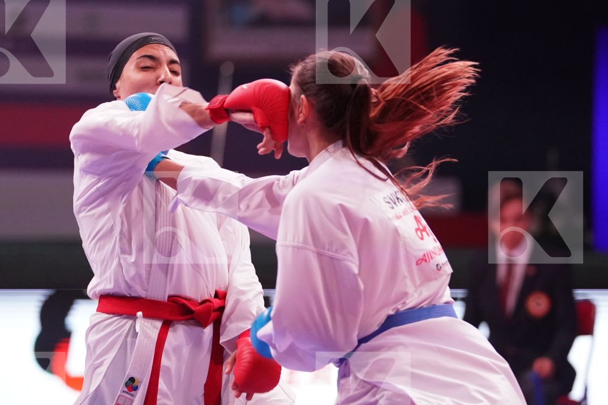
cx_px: 363
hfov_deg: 8.9
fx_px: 3918
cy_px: 217
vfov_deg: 5.9
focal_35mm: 232
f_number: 2.8
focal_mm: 154
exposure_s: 1/1000
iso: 5000
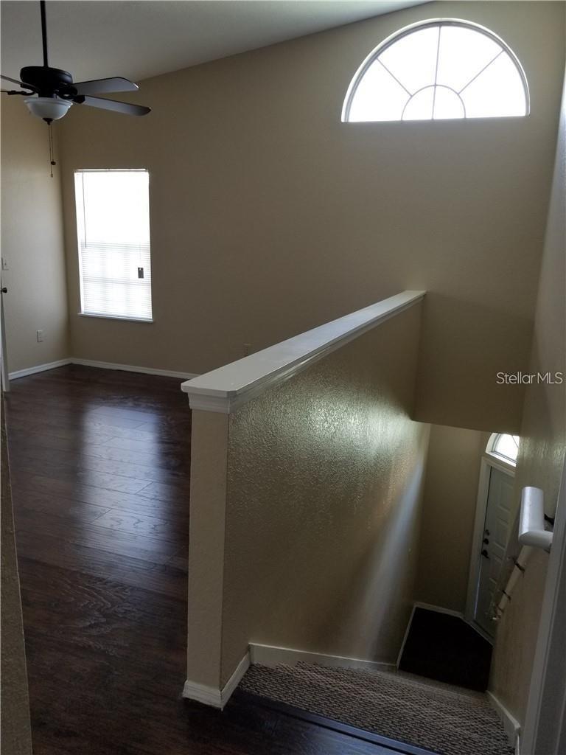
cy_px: 378
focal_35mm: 26
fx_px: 567
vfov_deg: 67.3
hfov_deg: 53.1
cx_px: 283
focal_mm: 4.25
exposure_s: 1/50
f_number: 1.7
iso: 64
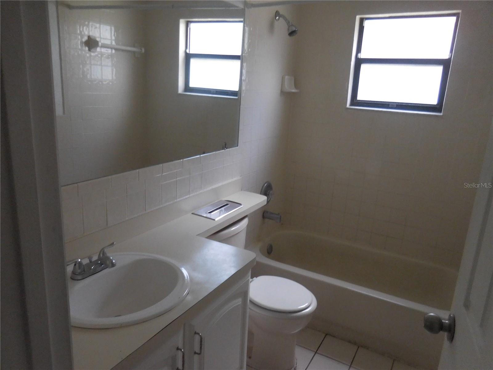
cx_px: 246
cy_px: 185
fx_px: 356
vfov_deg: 54.9
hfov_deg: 69.4
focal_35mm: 25
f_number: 3.3
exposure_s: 1/25
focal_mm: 4.5
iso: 400
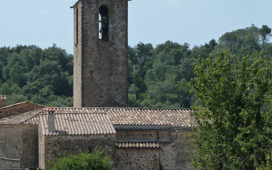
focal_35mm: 199
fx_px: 1475
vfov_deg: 6.6
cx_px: 98
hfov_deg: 10.5
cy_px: 73
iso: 125
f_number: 5
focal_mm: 17
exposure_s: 1/500
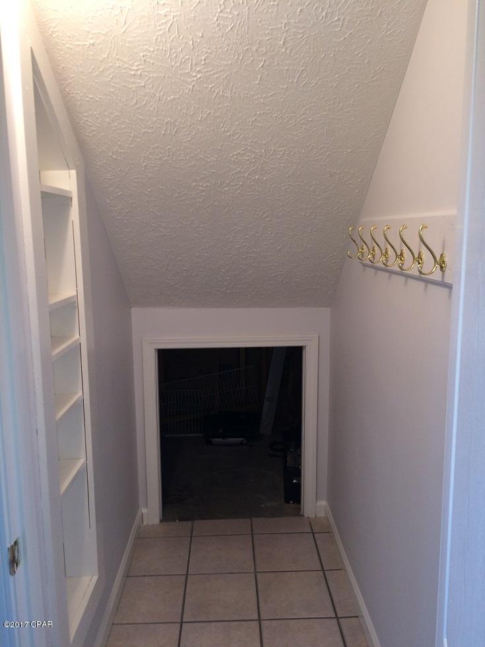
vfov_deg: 61.7
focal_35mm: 29
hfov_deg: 48.2
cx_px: 242
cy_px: 324
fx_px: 542
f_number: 2.2
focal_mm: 4.15
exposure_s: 1/45
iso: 32
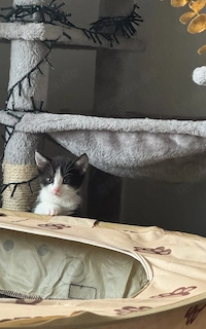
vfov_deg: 20.4
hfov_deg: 12.8
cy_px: 182
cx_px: 70
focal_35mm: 102
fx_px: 916
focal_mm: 9
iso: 1000
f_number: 2.8
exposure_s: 1/40
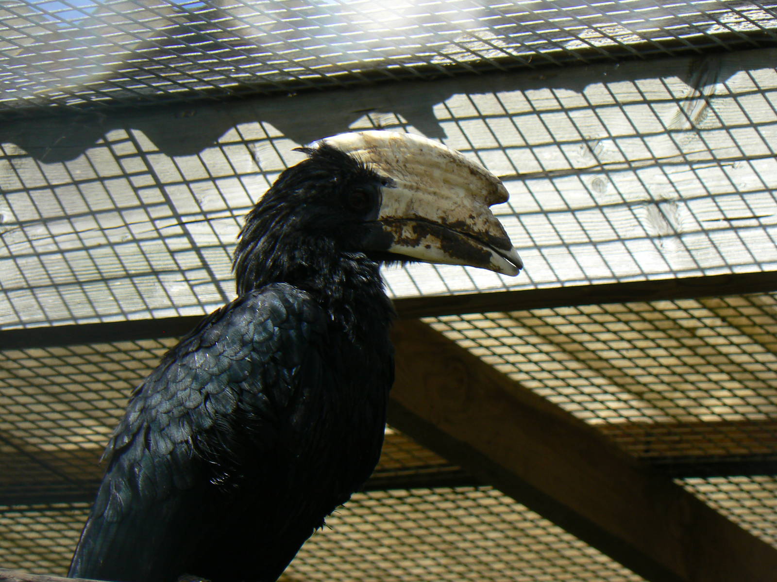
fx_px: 5836
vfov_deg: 5.7
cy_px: 291
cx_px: 388
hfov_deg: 7.6
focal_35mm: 260
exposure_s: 1/320
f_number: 5.6
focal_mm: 43.3
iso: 80
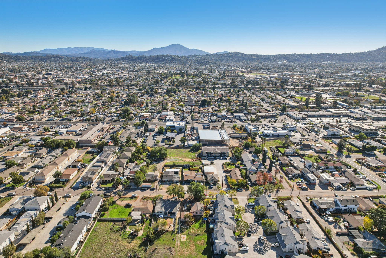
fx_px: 236
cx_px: 193
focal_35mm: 22
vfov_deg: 57.2
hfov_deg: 78.6
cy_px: 129
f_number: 2.8
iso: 100
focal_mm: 8.4
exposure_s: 1/2000
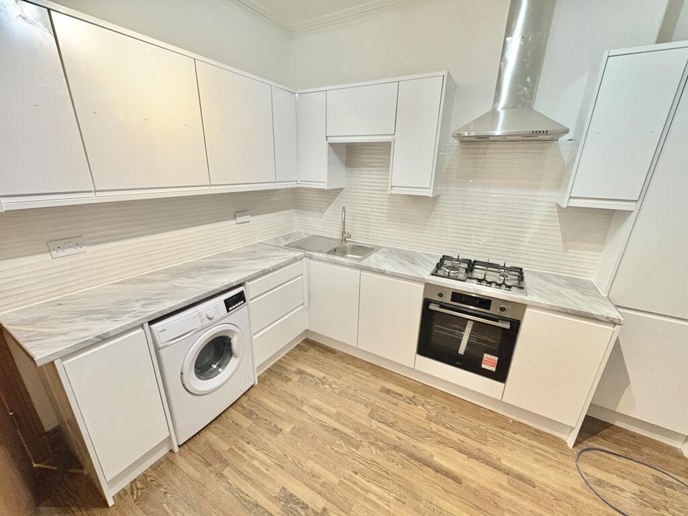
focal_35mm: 14
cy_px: 258
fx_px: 278
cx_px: 344
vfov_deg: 85.7
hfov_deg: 102.1
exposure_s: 1/42
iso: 1000
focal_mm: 2.22
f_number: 2.2
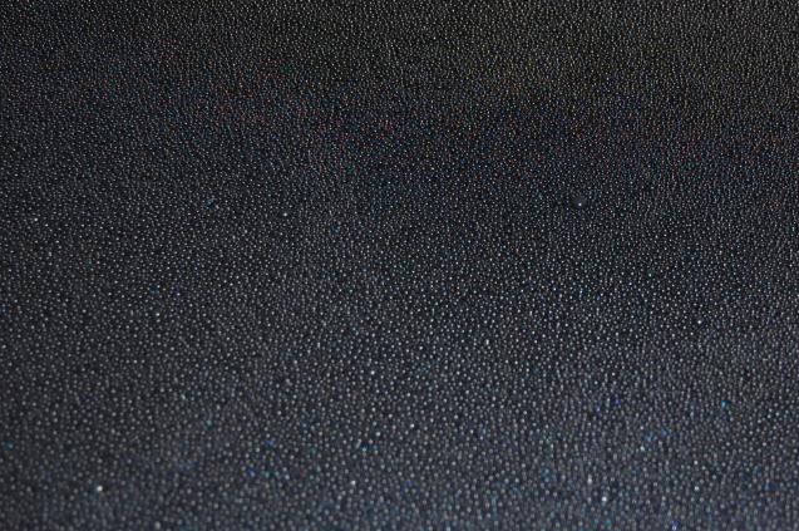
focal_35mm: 75
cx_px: 601
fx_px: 1658
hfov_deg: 26.7
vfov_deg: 18.2
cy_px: 205
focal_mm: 31
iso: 400
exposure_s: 1/60
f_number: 4.5
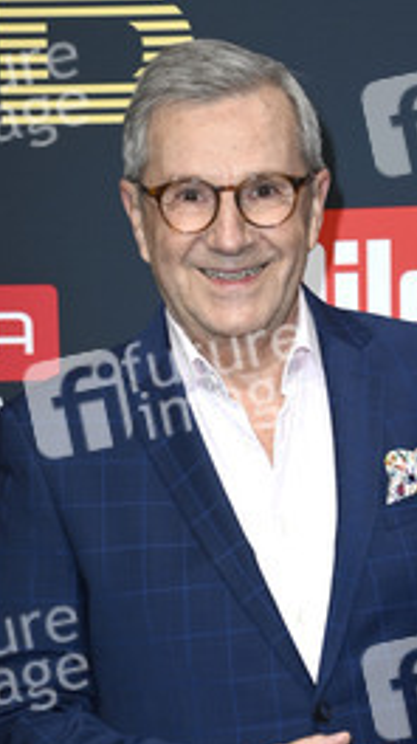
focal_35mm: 143
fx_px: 2818
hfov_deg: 8.5
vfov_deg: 15.0
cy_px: 533
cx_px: 251
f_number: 5.6
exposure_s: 1/250
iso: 320
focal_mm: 90
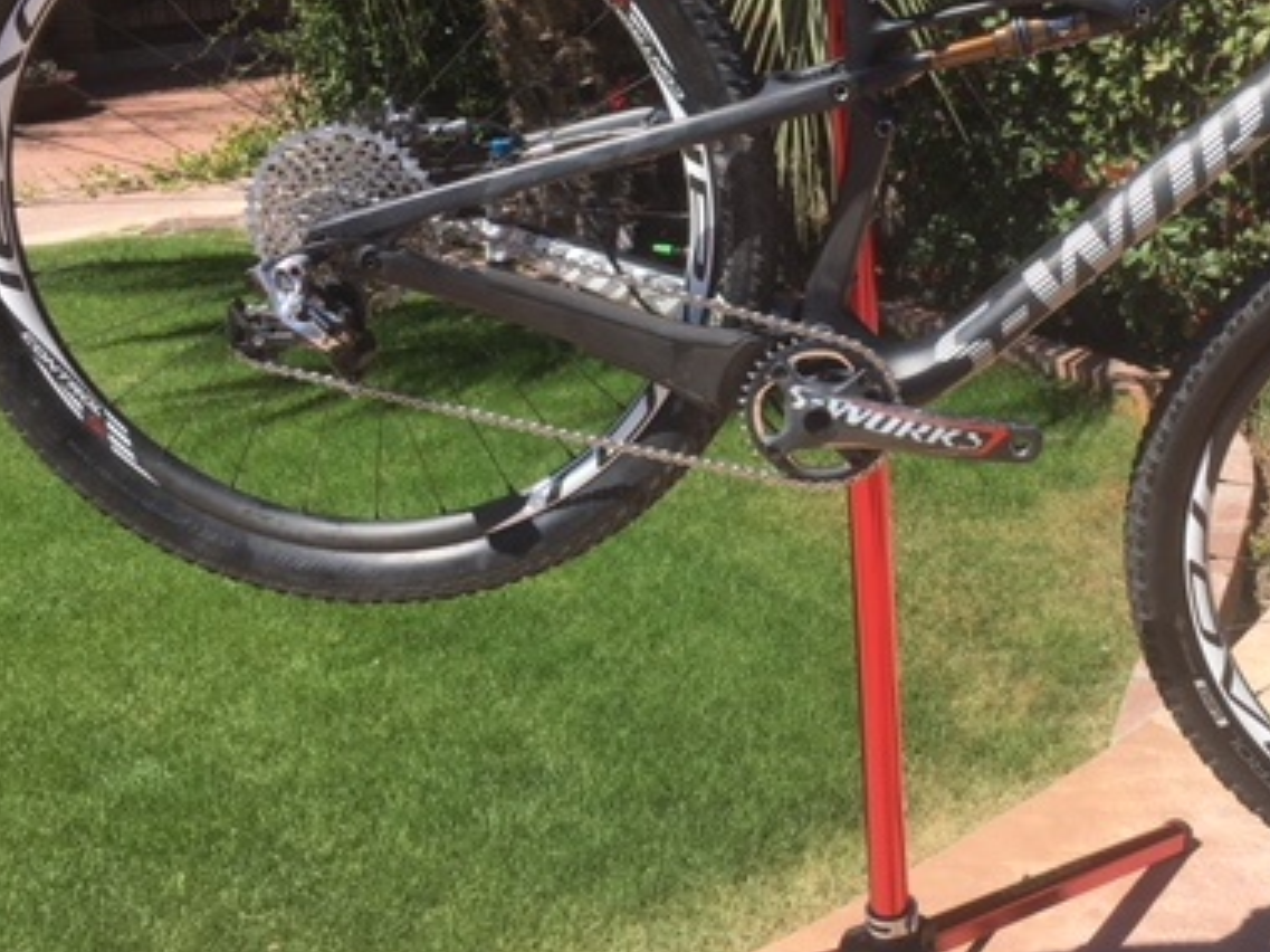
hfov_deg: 38.0
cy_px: 225
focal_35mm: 49
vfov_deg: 29.1
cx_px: 938
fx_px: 1797
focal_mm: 4.15
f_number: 2.2
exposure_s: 1/1202
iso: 25
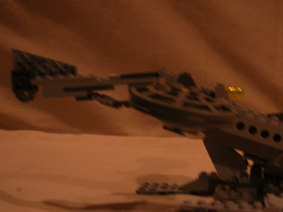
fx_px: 466
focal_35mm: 57
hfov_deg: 33.3
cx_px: 202
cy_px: 130
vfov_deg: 25.6
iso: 50
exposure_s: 1/6.2
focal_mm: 5.7
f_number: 2.9
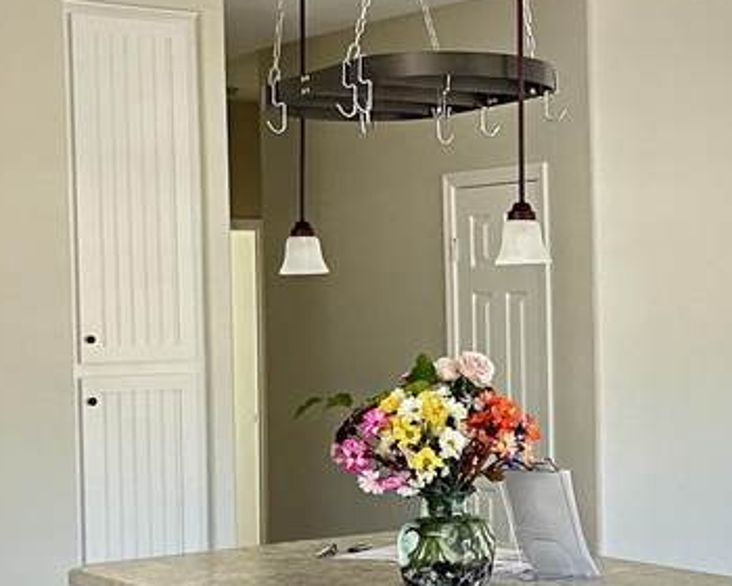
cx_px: 824
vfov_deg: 18.7
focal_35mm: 82
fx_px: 1776
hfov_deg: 21.9
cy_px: 339
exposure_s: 1/60
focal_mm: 2.69
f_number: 1.9
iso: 125
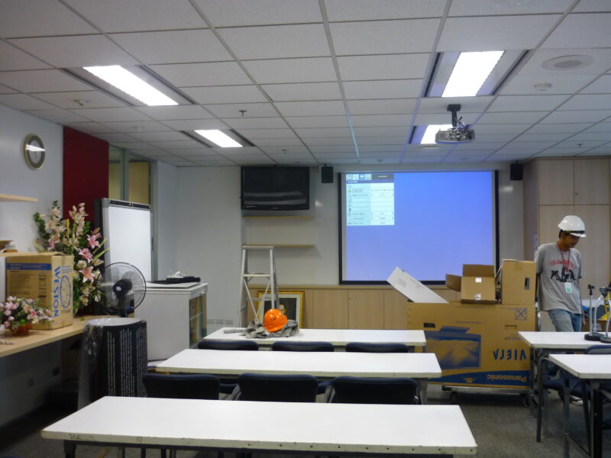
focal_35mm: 33
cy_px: 229
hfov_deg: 55.4
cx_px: 306
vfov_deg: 42.9
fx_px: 582
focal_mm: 5.5
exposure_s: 1/30
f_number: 2.8
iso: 200
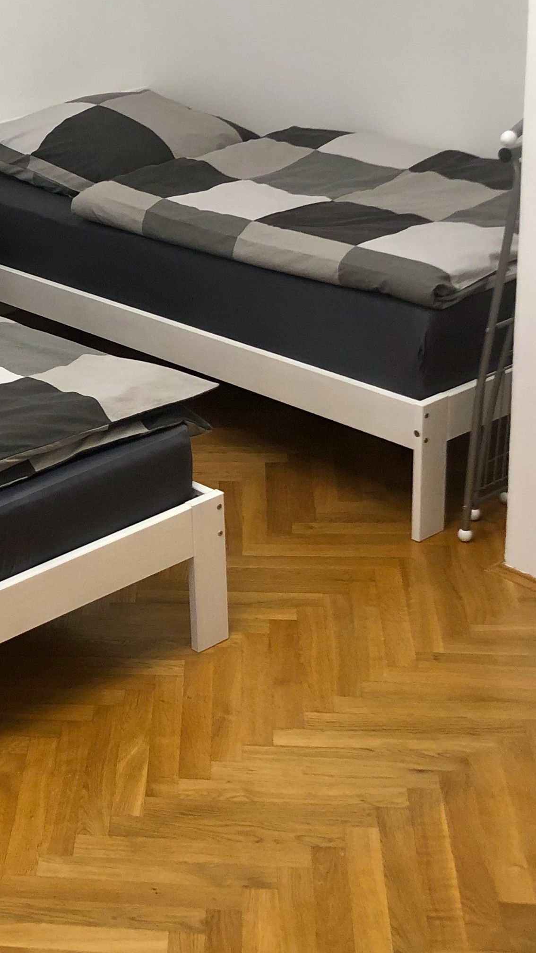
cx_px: -83
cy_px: 398
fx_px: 1541
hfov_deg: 18.8
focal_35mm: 61
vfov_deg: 34.3
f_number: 1.8
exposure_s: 1/17
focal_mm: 4
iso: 64
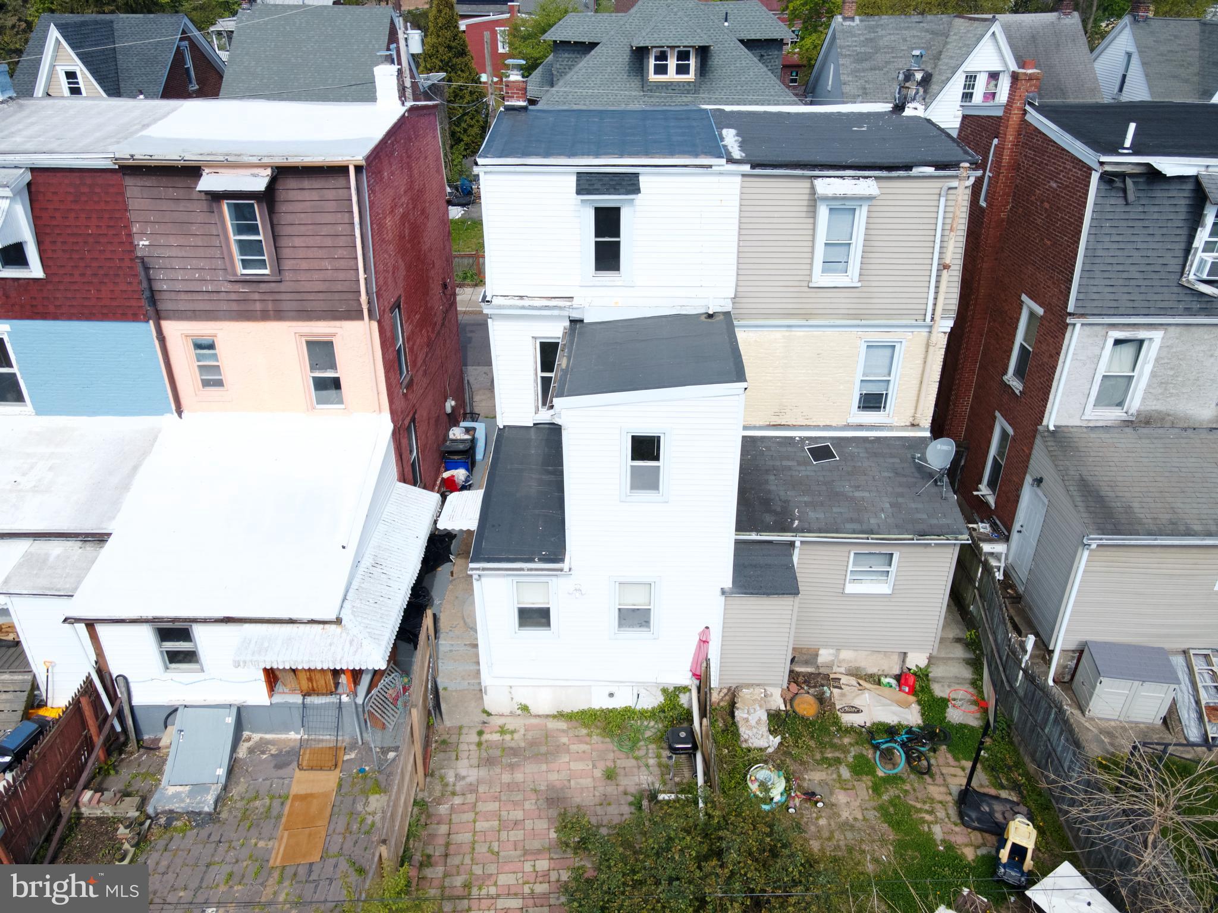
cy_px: 456
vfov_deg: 56.8
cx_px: 609
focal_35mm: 24
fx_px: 844
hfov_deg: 71.6
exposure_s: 1/500
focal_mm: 4.5
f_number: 2.8
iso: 200
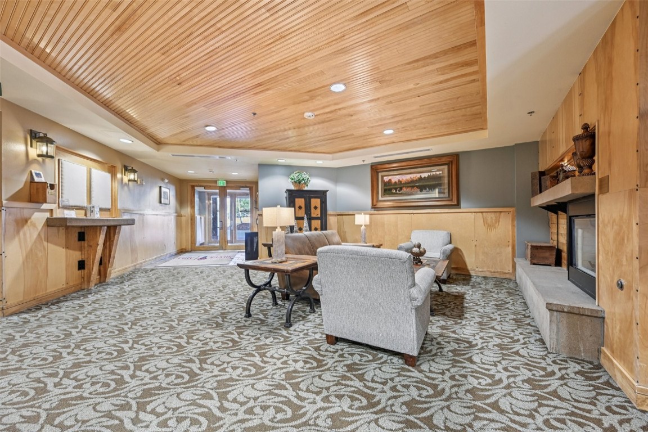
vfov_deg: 81.2
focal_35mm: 14
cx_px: 324
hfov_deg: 104.3
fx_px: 252
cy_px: 216
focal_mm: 14
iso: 400
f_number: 8
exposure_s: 1/5
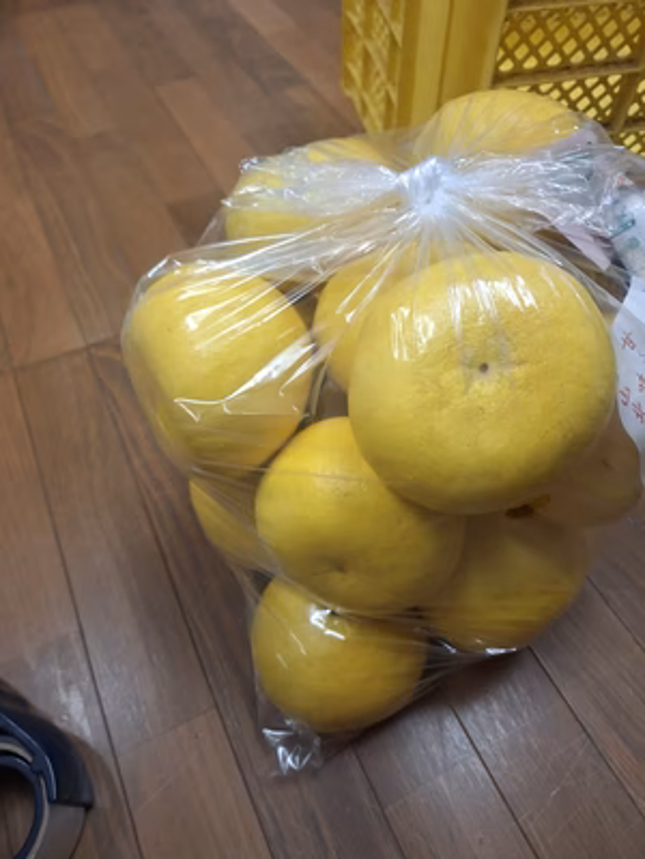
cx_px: 322
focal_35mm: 23
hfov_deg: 58.9
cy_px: 430
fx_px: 571
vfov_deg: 73.9
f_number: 1.8
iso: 250
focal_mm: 5.54
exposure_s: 1/33
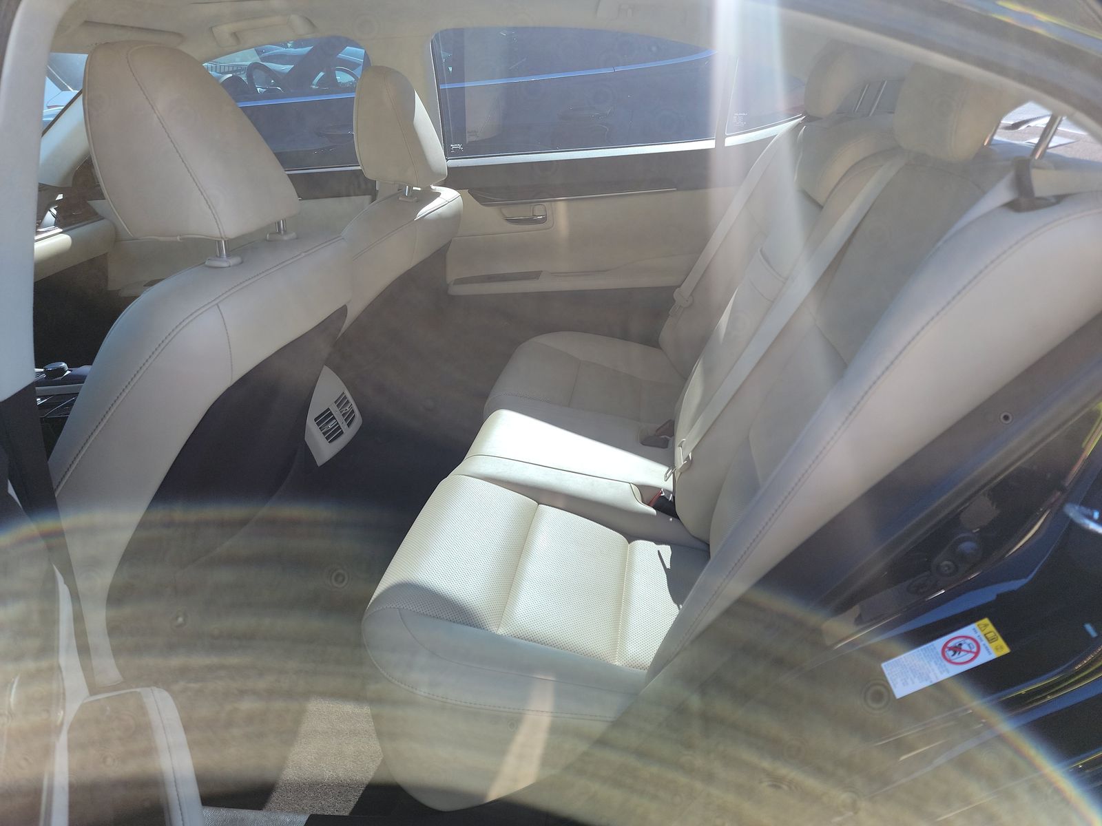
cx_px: 551
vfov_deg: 56.8
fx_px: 764
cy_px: 413
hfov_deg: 71.6
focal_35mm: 24
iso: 50
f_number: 1.8
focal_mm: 6.7
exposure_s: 1/166
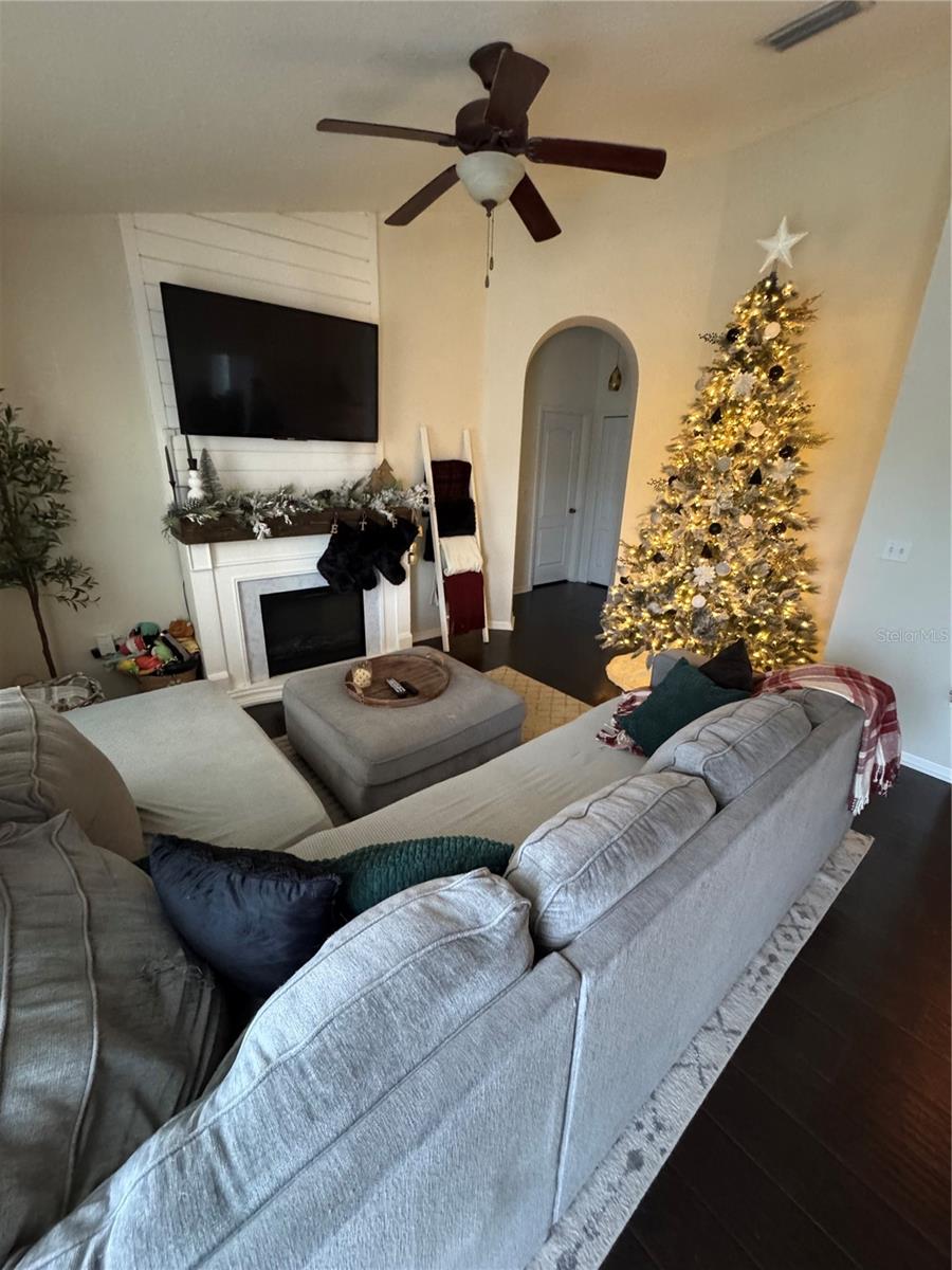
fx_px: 513
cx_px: 476
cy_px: 635
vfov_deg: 102.1
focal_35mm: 14
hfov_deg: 85.7
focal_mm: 2.22
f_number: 2.2
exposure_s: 1/40
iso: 1000
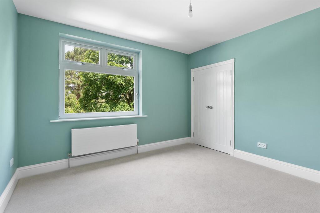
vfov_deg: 73.8
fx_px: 142
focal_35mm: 16
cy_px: 106
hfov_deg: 96.7
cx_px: 160
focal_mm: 16
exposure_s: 1/13
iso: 640
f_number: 8
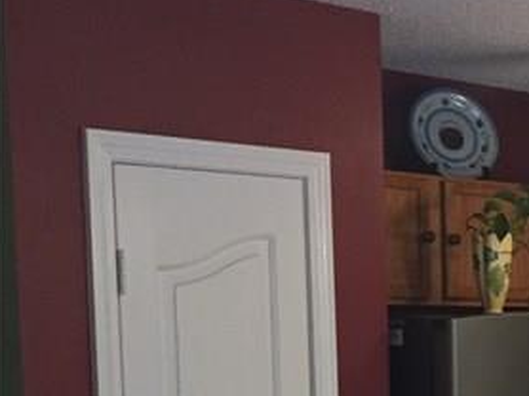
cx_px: 969
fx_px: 1634
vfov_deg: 13.4
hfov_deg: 15.6
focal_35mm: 107
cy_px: 472
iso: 160
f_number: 2.2
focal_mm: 4.15
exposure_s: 1/30
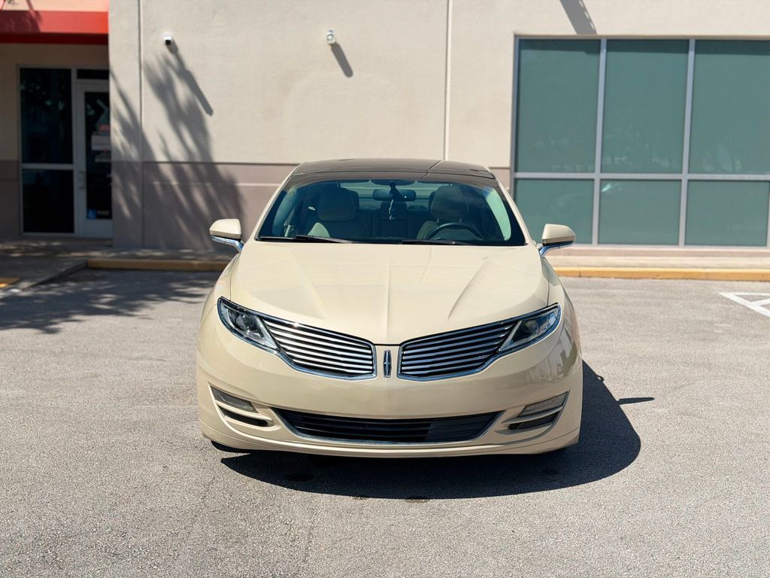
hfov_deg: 39.7
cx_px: 385
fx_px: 1068
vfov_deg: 30.3
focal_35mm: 48
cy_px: 289
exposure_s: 1/9901
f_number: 1.78
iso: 80
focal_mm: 6.76
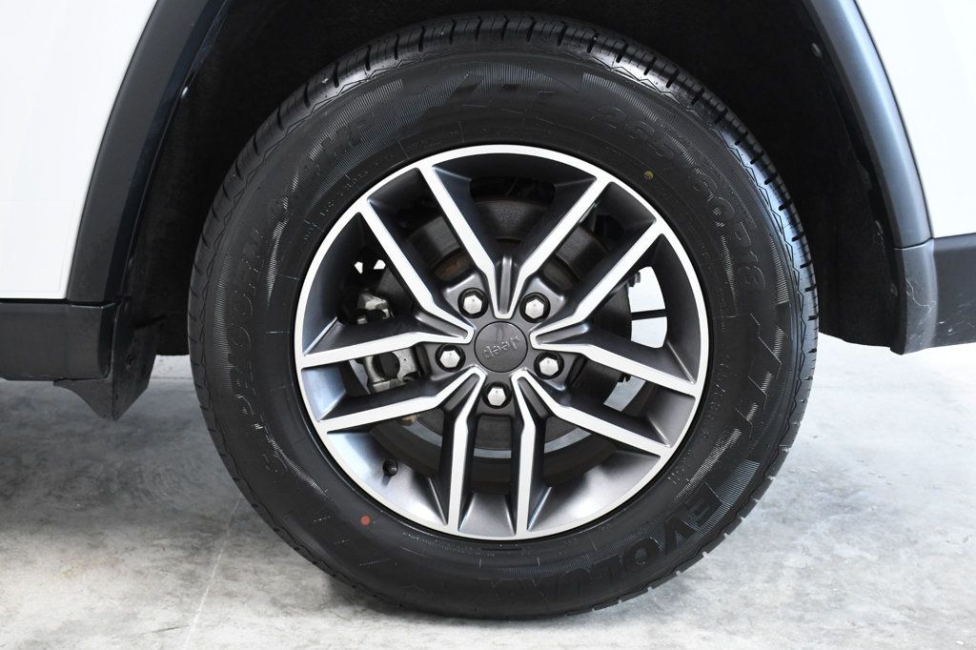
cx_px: 488
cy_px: 325
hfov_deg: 38.9
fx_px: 1382
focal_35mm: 51
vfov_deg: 26.5
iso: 2500
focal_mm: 34
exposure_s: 1/160
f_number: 6.3
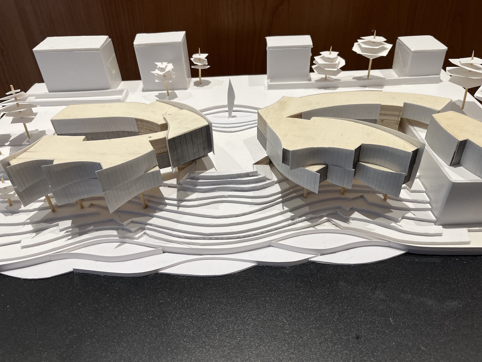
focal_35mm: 26
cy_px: 181
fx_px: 362
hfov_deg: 67.3
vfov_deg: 53.1
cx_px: 241
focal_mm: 5.1
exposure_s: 1/100
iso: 64
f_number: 1.6
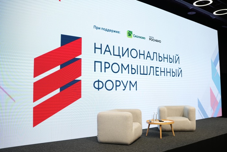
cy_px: 76
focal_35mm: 35
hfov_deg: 54.4
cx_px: 114
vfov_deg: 37.9
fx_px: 221
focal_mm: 35
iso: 640
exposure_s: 1/125
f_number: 4
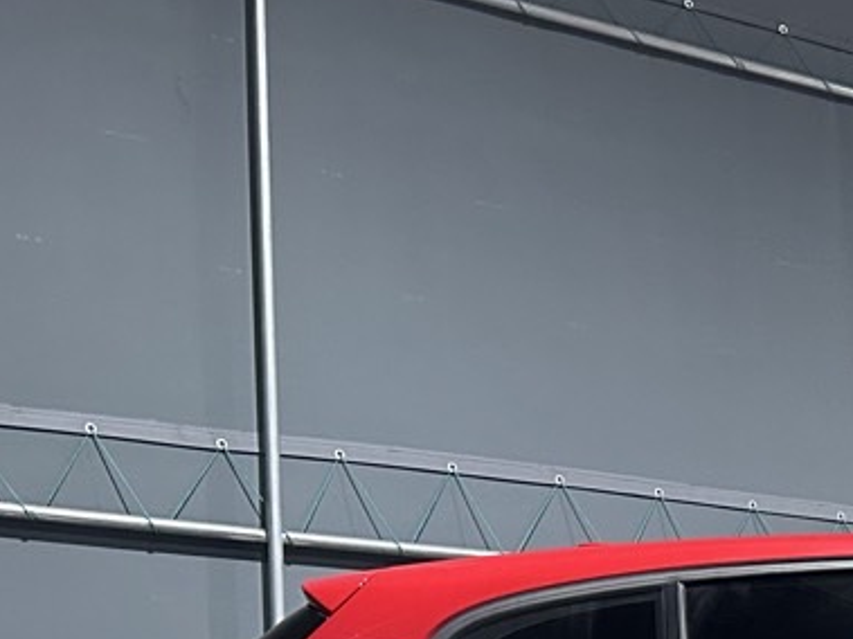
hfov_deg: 20.2
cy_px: 988
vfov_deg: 16.4
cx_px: 1330
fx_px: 1995
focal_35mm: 81
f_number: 1.78
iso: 500
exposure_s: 1/60
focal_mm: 6.86
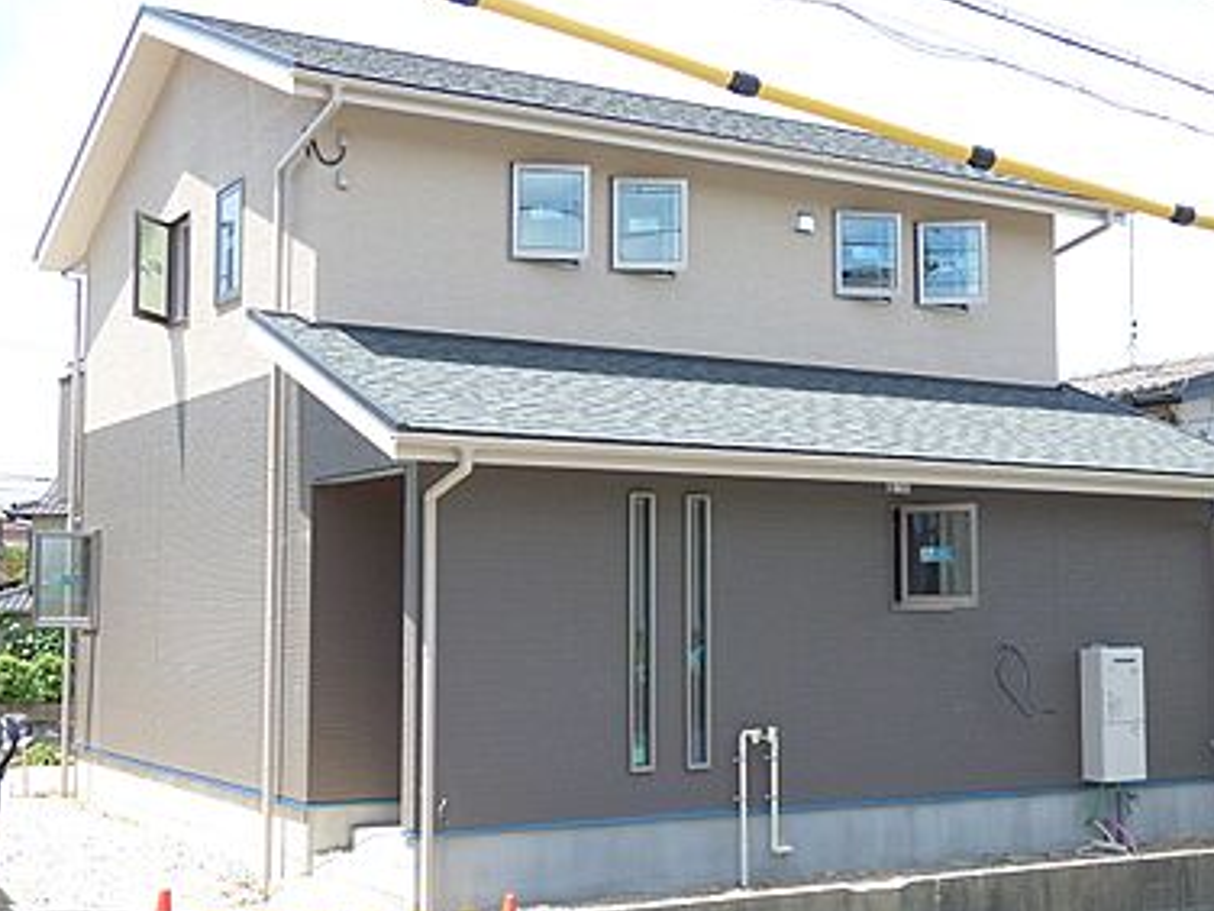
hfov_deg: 38.9
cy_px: 456
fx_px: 1718
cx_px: 604
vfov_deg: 29.7
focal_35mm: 49
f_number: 3.8
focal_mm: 8.68
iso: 400
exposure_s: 1/1300
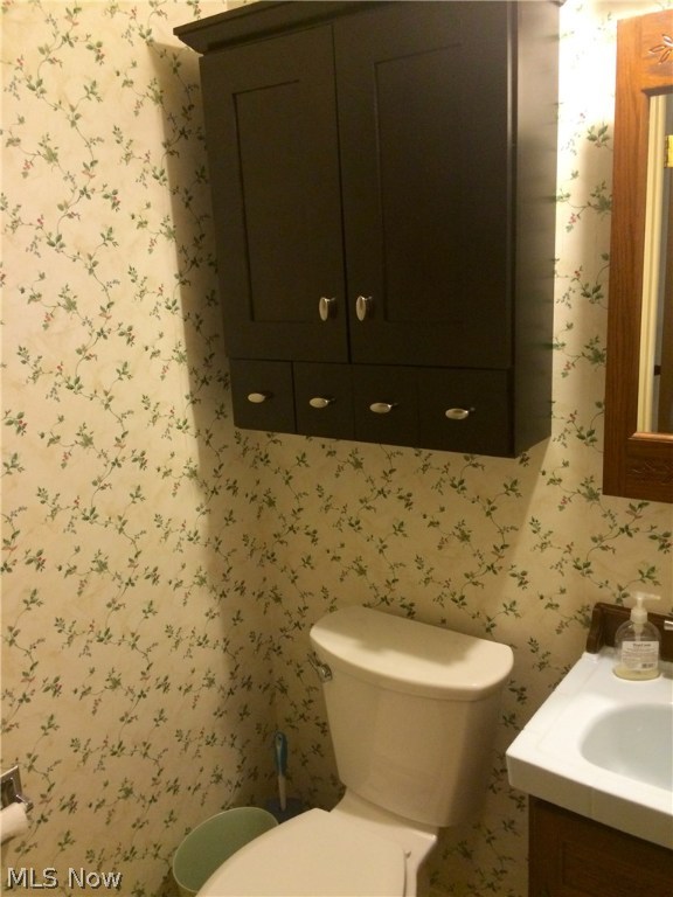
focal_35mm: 29
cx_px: 336
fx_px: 752
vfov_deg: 61.7
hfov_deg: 48.2
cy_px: 448
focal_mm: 4.15
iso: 320
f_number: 2.2
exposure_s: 1/24
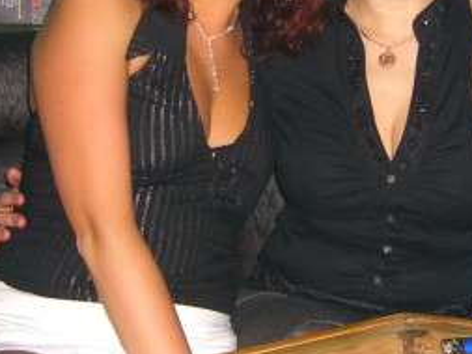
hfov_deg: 21.6
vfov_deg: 16.3
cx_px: 340
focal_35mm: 90
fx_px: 1228
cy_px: 73
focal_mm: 7.9
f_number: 2.8
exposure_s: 1/60
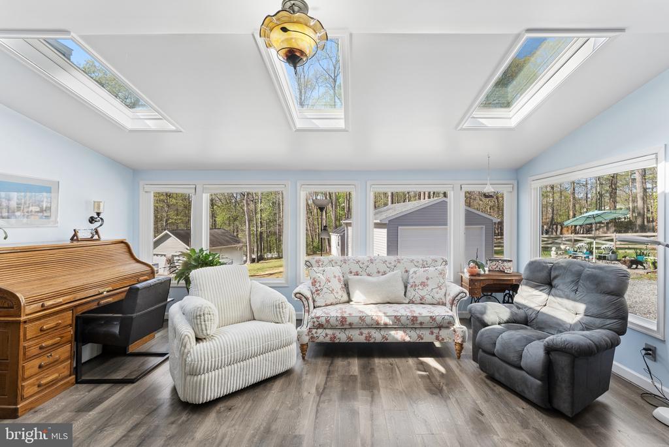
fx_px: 260
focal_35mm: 14
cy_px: 224
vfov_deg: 81.3
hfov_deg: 104.2
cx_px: 334
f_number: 7.1
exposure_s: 1/250
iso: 800
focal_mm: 14
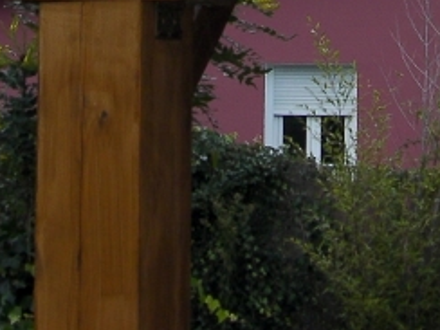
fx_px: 1780
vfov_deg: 10.1
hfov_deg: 14.1
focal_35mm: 140
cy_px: -230
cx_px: 216
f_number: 3.5
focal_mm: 6.8
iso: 50
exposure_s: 1/106
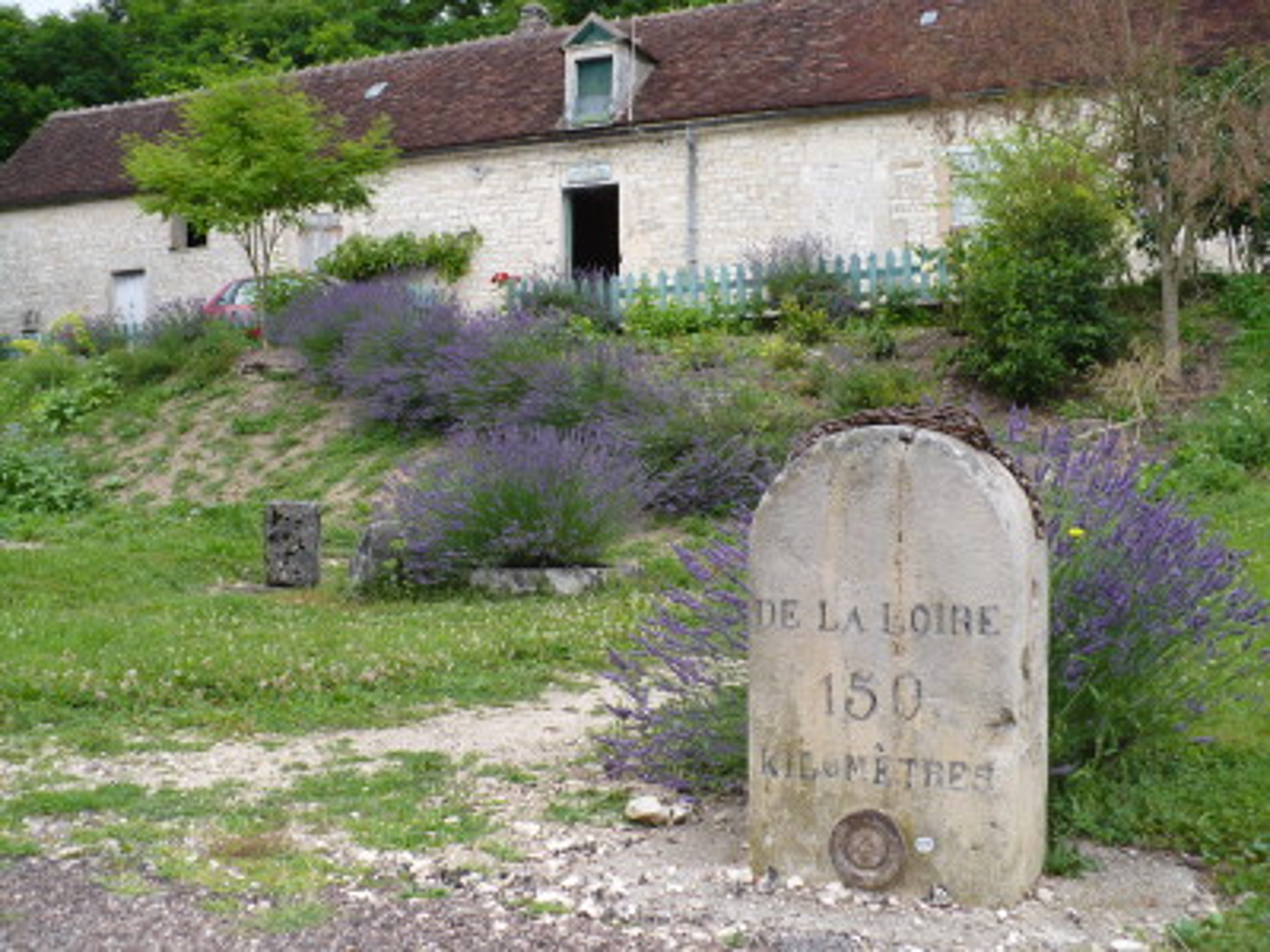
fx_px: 1357
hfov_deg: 50.1
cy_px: 476
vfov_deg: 38.7
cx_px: 635
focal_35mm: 37
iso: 100
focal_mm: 6.1
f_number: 2.8
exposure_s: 1/200
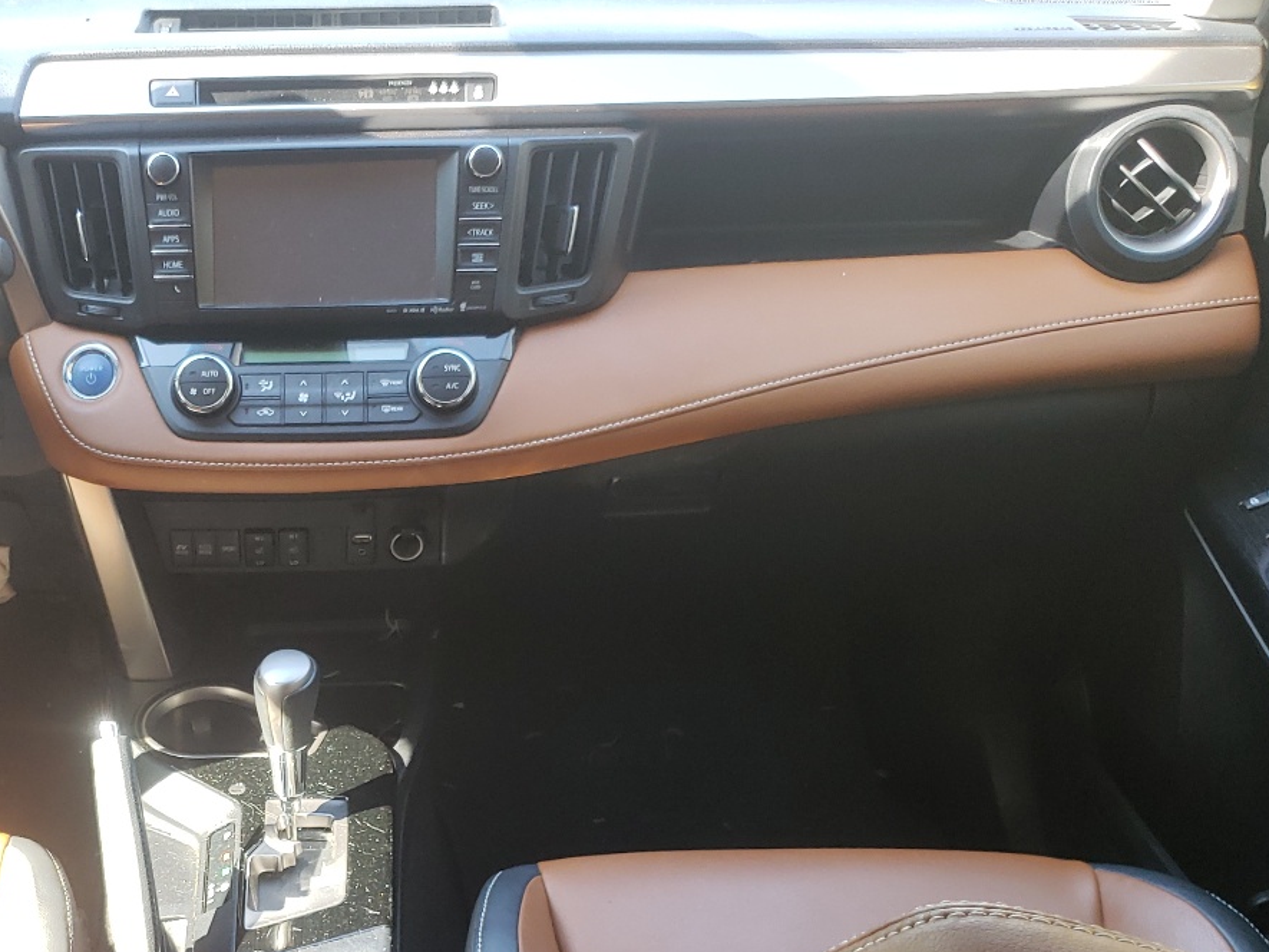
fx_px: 1723
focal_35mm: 47
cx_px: 247
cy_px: 816
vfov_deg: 29.9
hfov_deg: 38.8
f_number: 1.5
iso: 58
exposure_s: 1/100
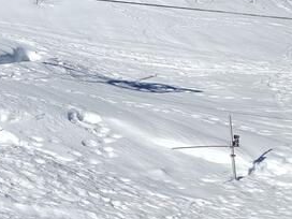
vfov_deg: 16.1
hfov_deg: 20.7
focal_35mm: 87
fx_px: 734
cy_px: -66
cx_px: -81
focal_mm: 6.06
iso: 50
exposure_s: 1/3052
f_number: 1.6
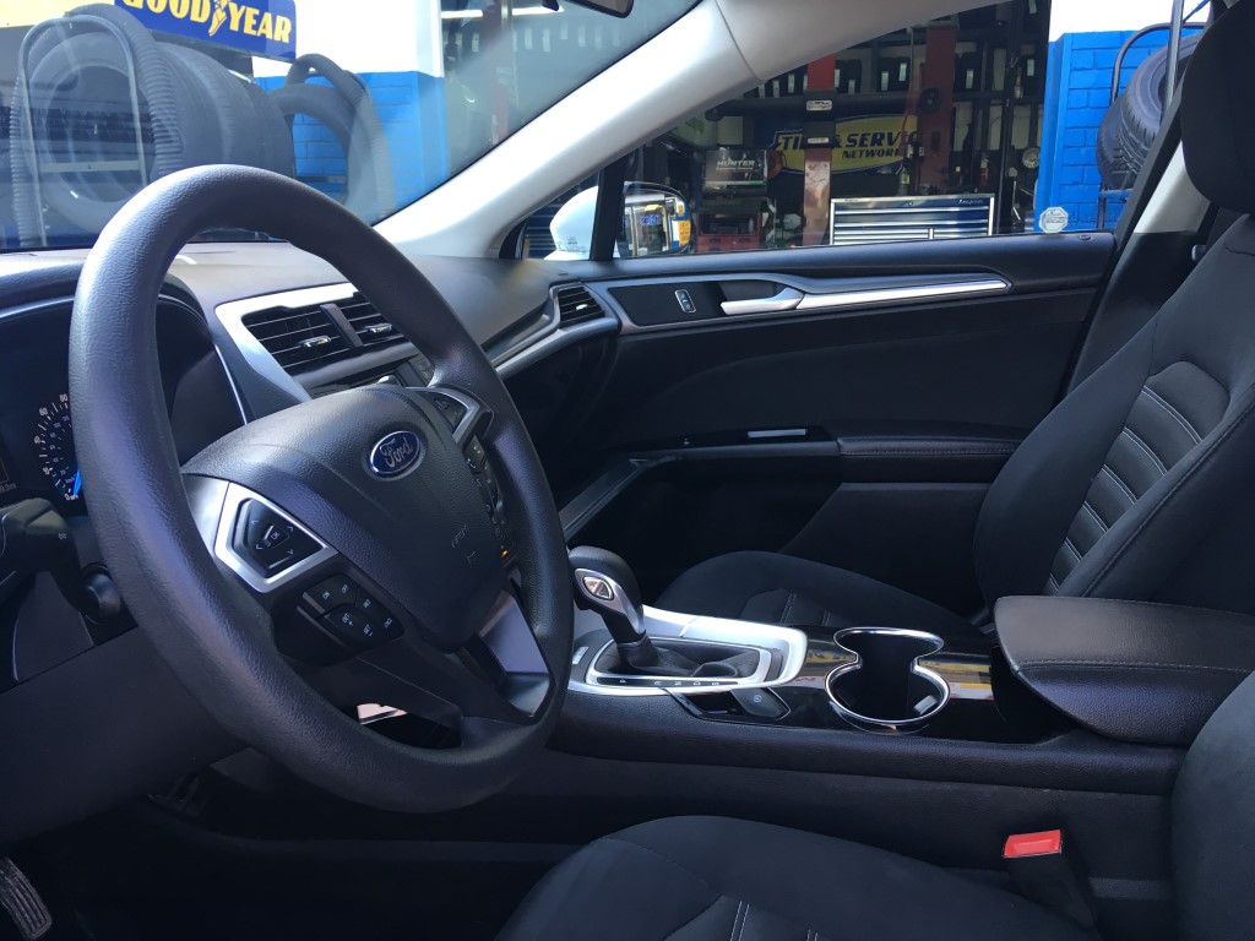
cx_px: 628
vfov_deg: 48.2
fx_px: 1051
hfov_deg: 61.7
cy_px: 470
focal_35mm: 29
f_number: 2.2
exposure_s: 1/40
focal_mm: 4.15
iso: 25
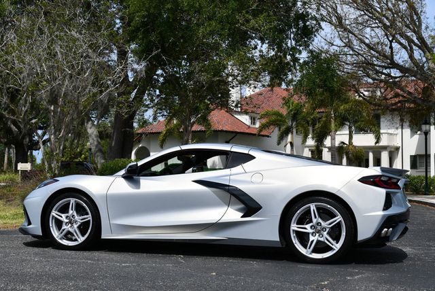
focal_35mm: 58
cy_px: 146
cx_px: 218
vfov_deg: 23.4
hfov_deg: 34.5
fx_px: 701
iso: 100
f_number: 9
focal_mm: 29
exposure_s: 1/320
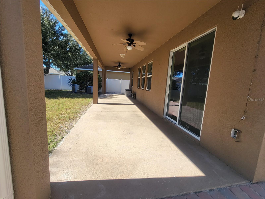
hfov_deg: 106.2
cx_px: 132
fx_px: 100
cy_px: 100
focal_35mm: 13
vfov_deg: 89.9
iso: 50
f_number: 2.2
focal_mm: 2.2
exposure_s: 1/650
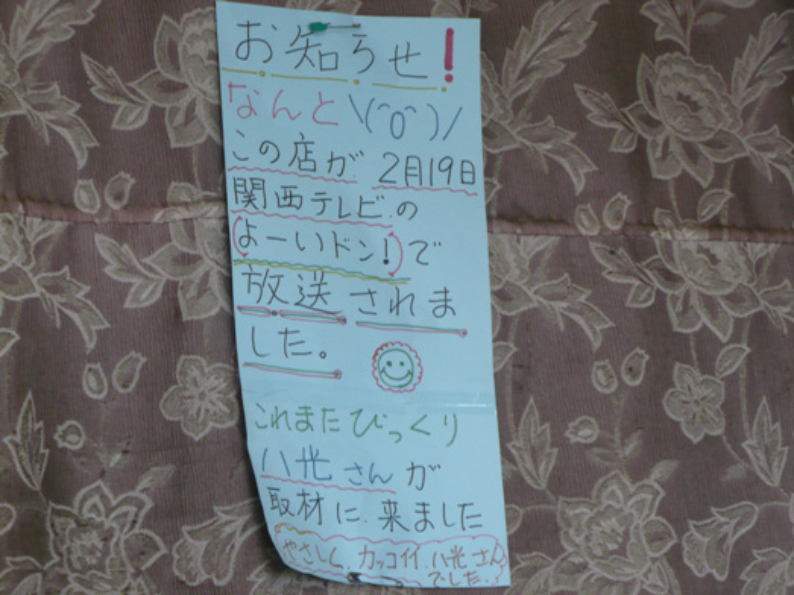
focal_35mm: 127
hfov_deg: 15.5
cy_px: 298
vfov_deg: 11.7
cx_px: 397
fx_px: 2912
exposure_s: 1/15
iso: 200
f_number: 3.7
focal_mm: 21
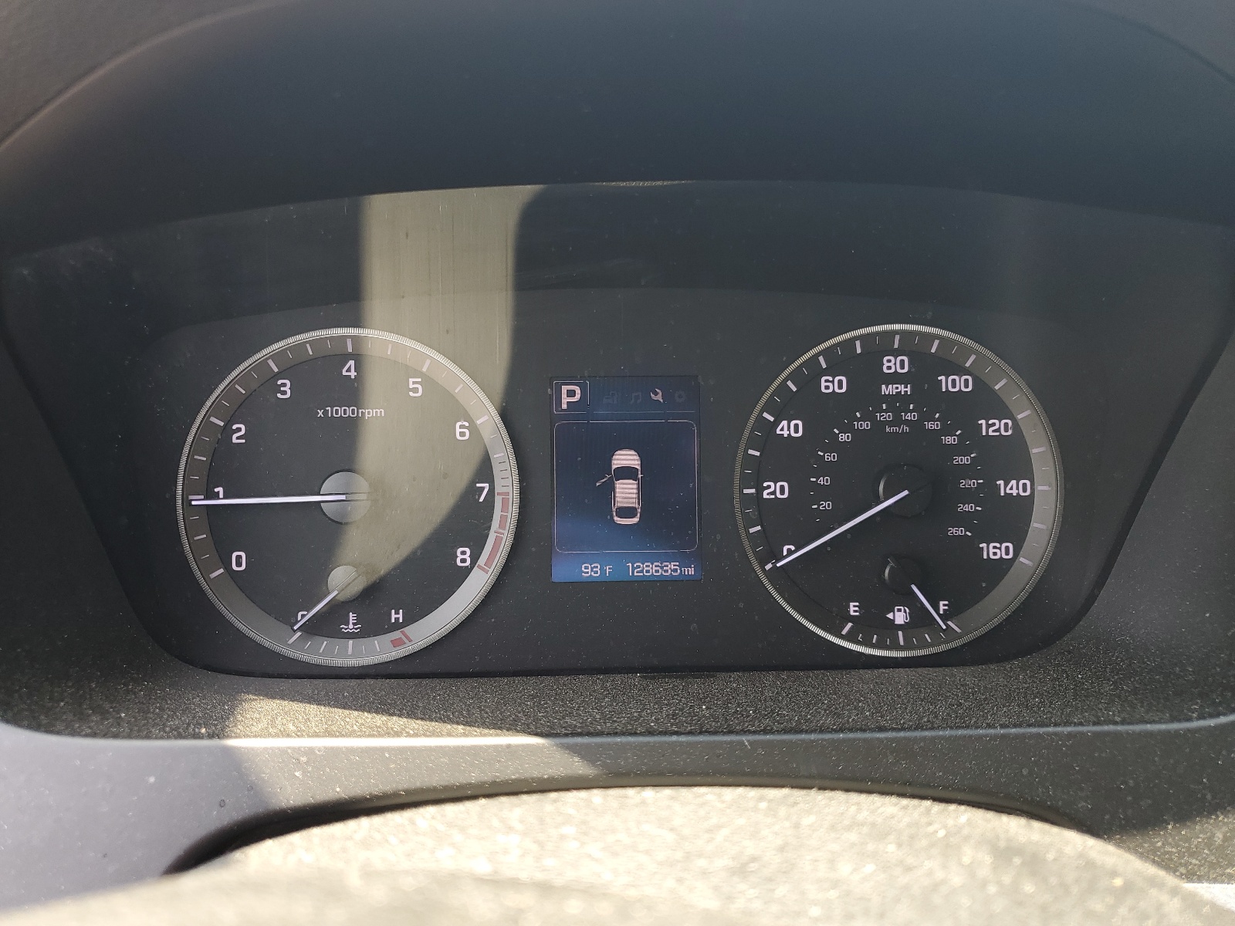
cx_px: 618
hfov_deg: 67.3
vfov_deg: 53.1
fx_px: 928
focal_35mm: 26
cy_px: 463
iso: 50
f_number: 1.5
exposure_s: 1/139
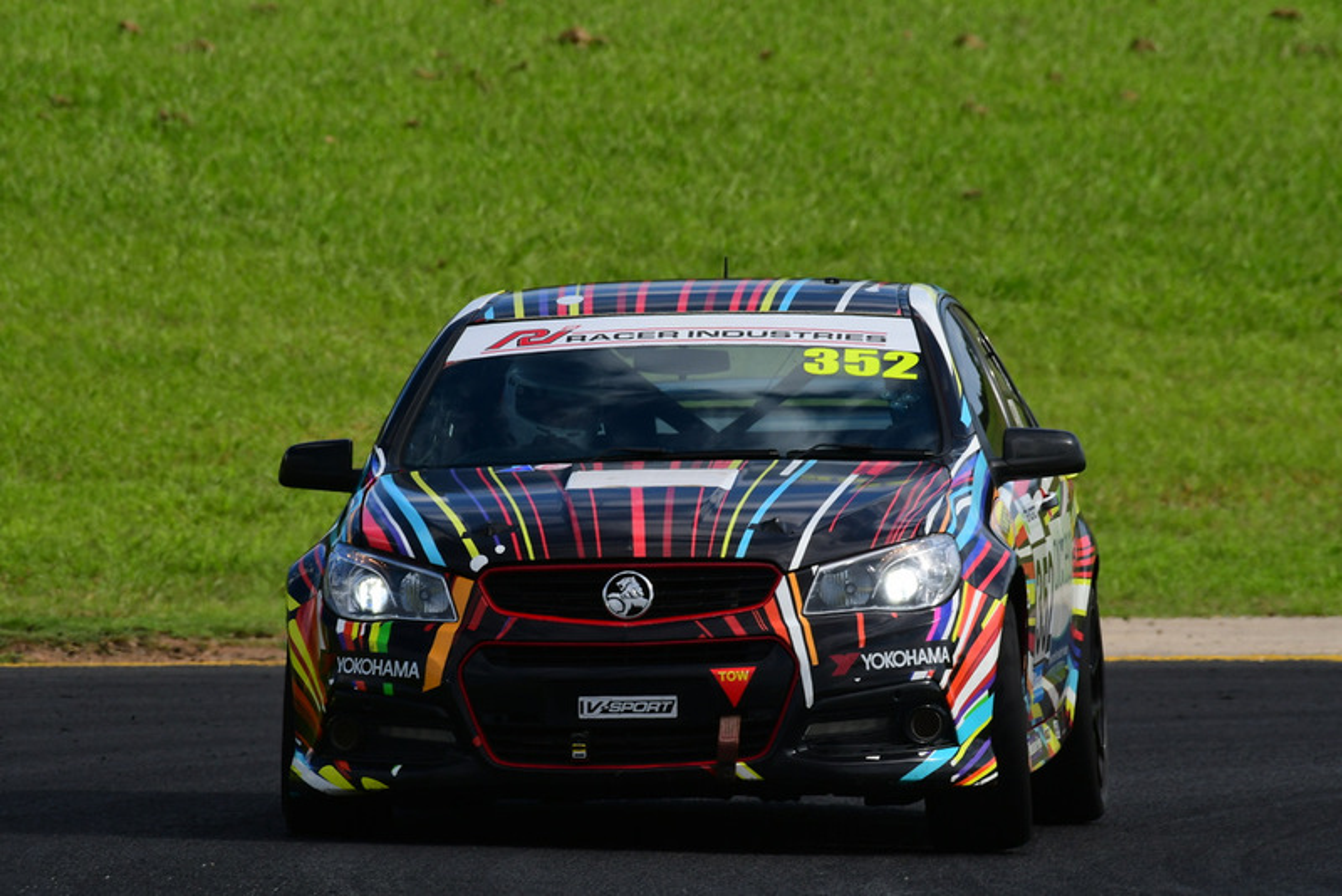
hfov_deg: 2.9
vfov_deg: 1.9
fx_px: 26848
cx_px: 671
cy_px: 448
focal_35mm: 720
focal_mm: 480
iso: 500
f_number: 13
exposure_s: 1/640
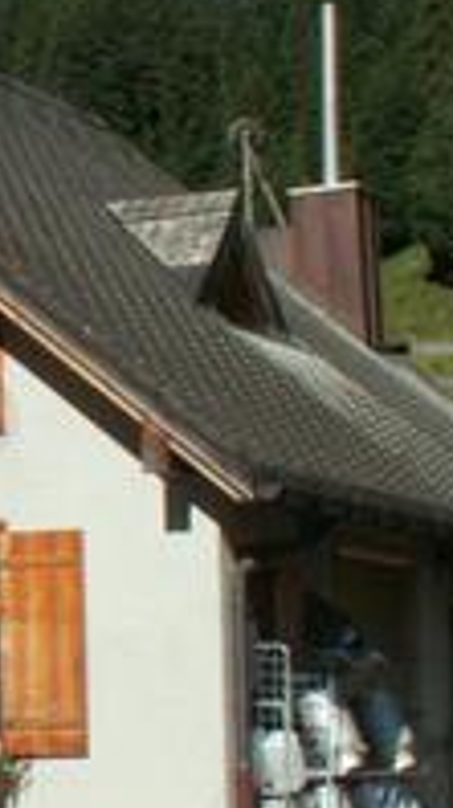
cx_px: -563
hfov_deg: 8.0
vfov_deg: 15.2
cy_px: 331
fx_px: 3019
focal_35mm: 141
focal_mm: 6.6
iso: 50
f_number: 8
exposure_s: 1/160
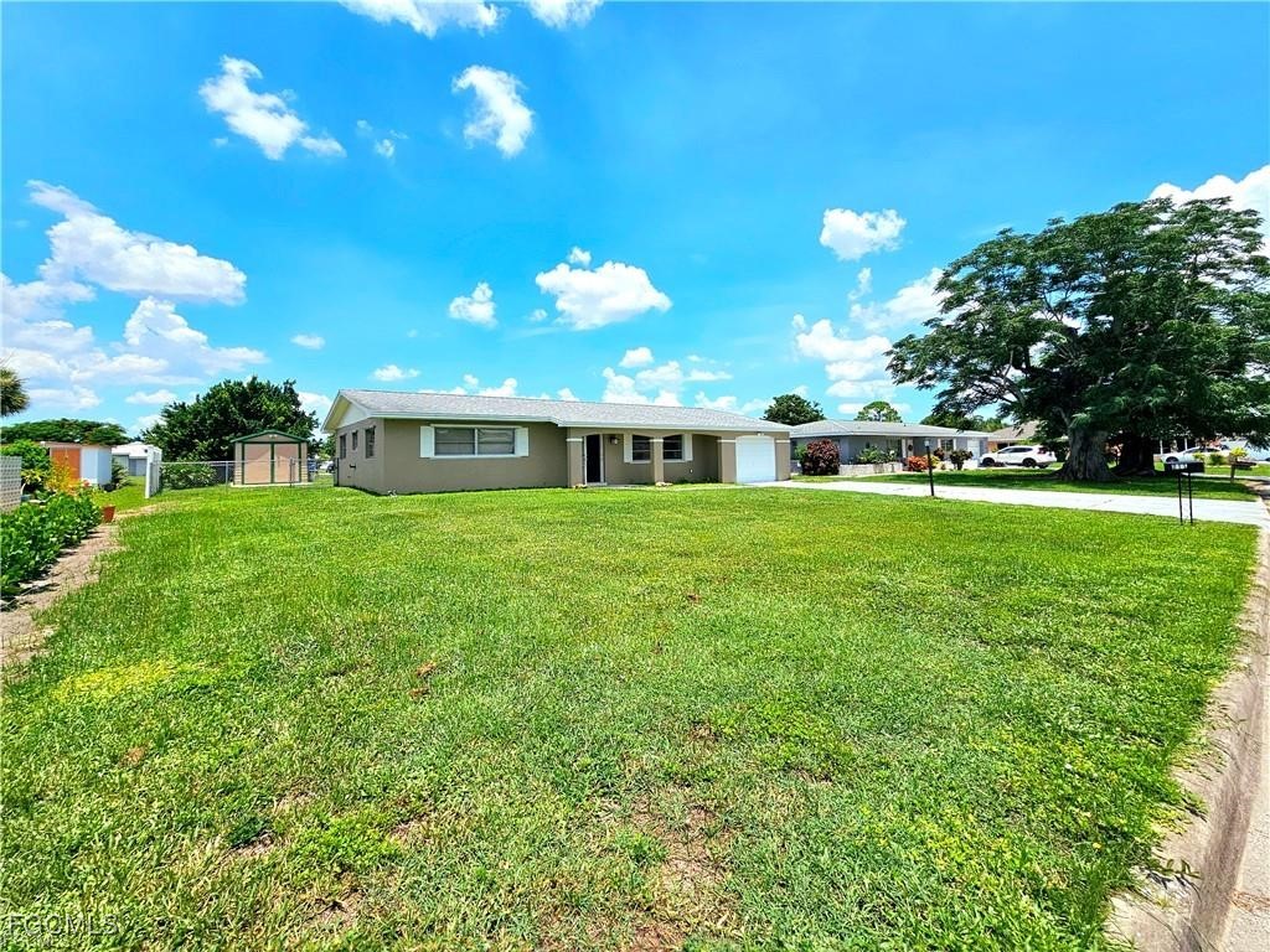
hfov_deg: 106.2
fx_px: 477
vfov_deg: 89.9
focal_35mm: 13
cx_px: 635
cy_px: 476
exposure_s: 1/5000
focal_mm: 2.2
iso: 50
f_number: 2.2
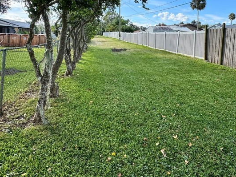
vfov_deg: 49.5
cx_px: 133
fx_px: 184
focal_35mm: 27
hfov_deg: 65.1
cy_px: 47
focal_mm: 2.22
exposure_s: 1/681
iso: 40
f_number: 2.2
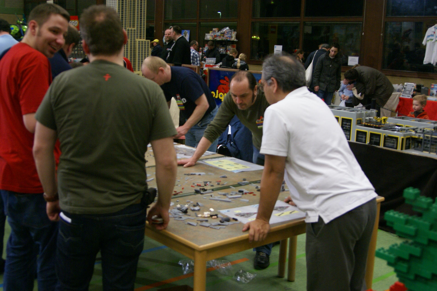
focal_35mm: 42
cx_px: 218
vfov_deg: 31.9
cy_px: 146
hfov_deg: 46.4
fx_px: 510
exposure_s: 1/30
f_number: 4
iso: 400
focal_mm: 28
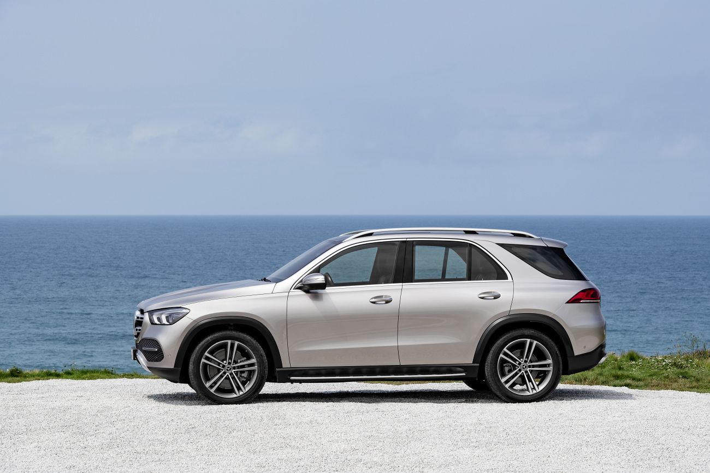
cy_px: 236
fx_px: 2209
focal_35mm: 112
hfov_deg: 18.3
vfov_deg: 12.2
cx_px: 355
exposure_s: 1/320
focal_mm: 112
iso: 100
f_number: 11
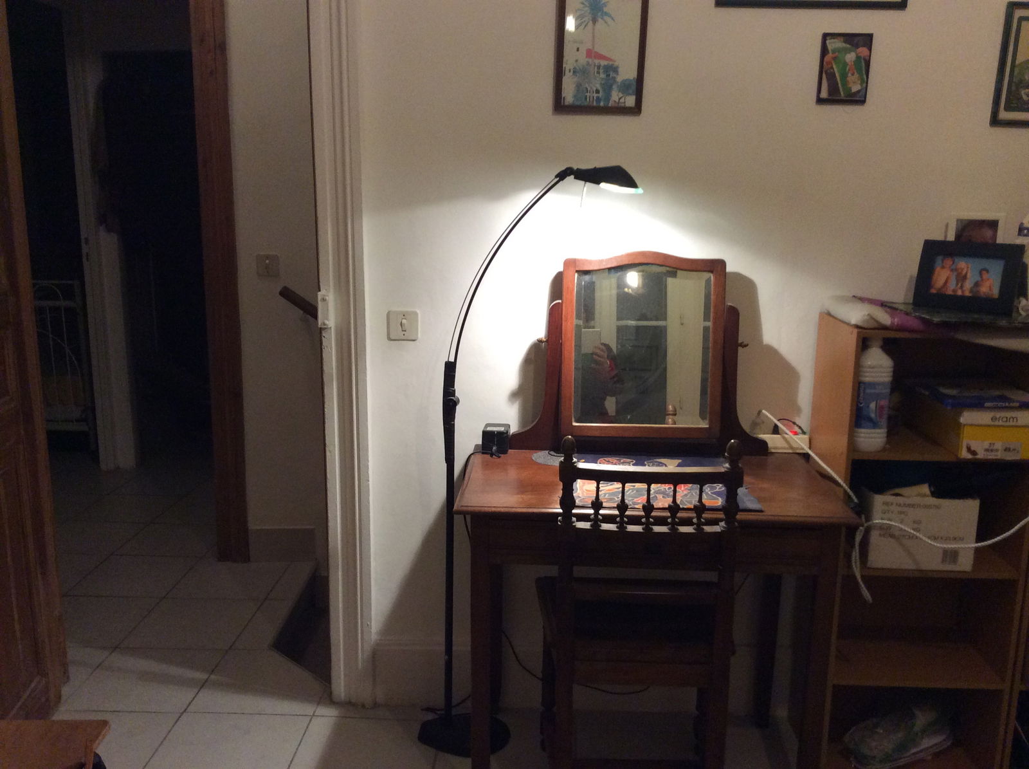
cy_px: 384
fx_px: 950
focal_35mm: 32
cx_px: 514
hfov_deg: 56.9
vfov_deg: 44.1
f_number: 2.4
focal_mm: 3.3
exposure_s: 1/25
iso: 200
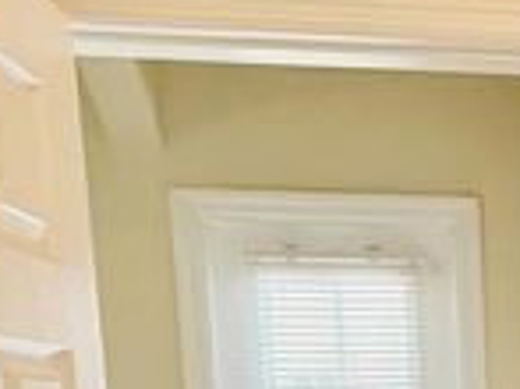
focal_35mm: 67
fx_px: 1006
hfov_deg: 25.9
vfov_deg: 19.6
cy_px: 548
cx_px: 628
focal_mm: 2.22
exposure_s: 1/120
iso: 160
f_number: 2.2
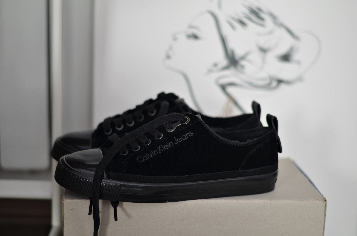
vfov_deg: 18.1
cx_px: 178
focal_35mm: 75
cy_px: 118
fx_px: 742
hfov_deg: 27.0
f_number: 2
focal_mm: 50
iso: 160
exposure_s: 1/40
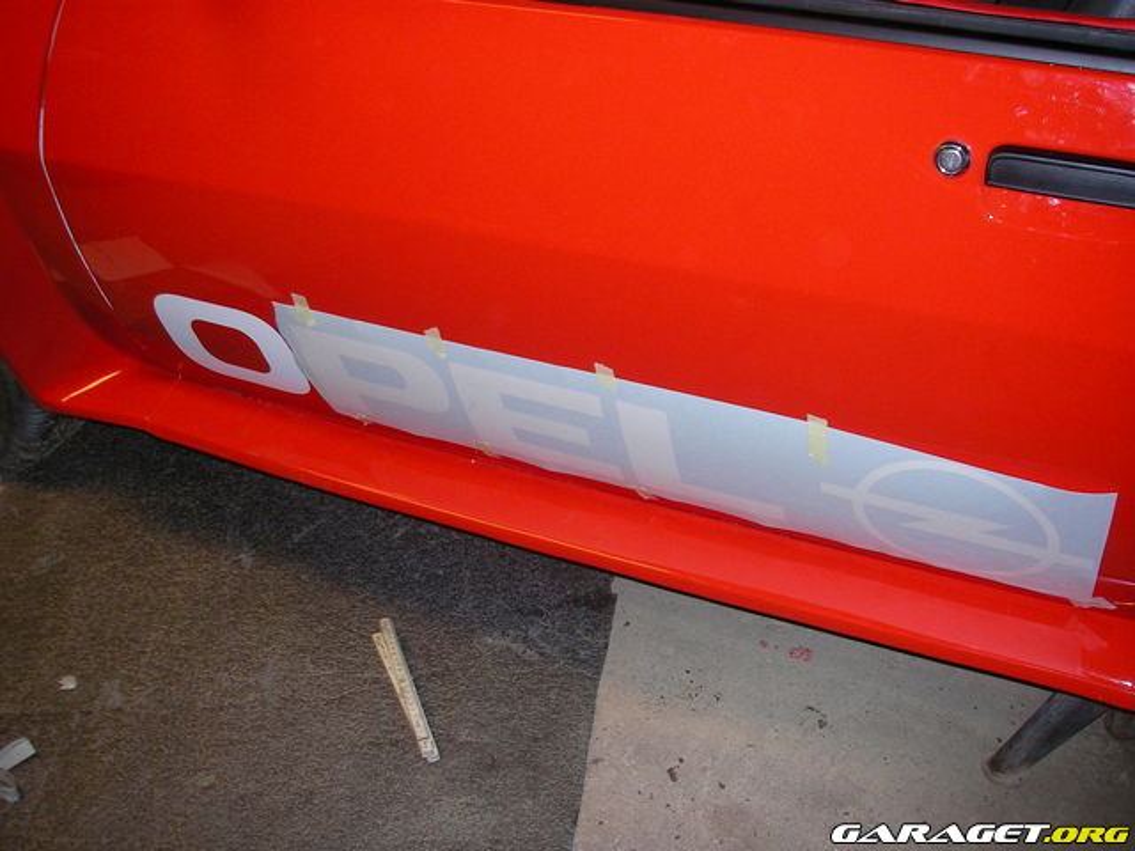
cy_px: 426
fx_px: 1246
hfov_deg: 49.0
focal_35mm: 38
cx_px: 568
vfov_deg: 37.7
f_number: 3.3
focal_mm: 6.3
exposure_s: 1/30
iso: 100
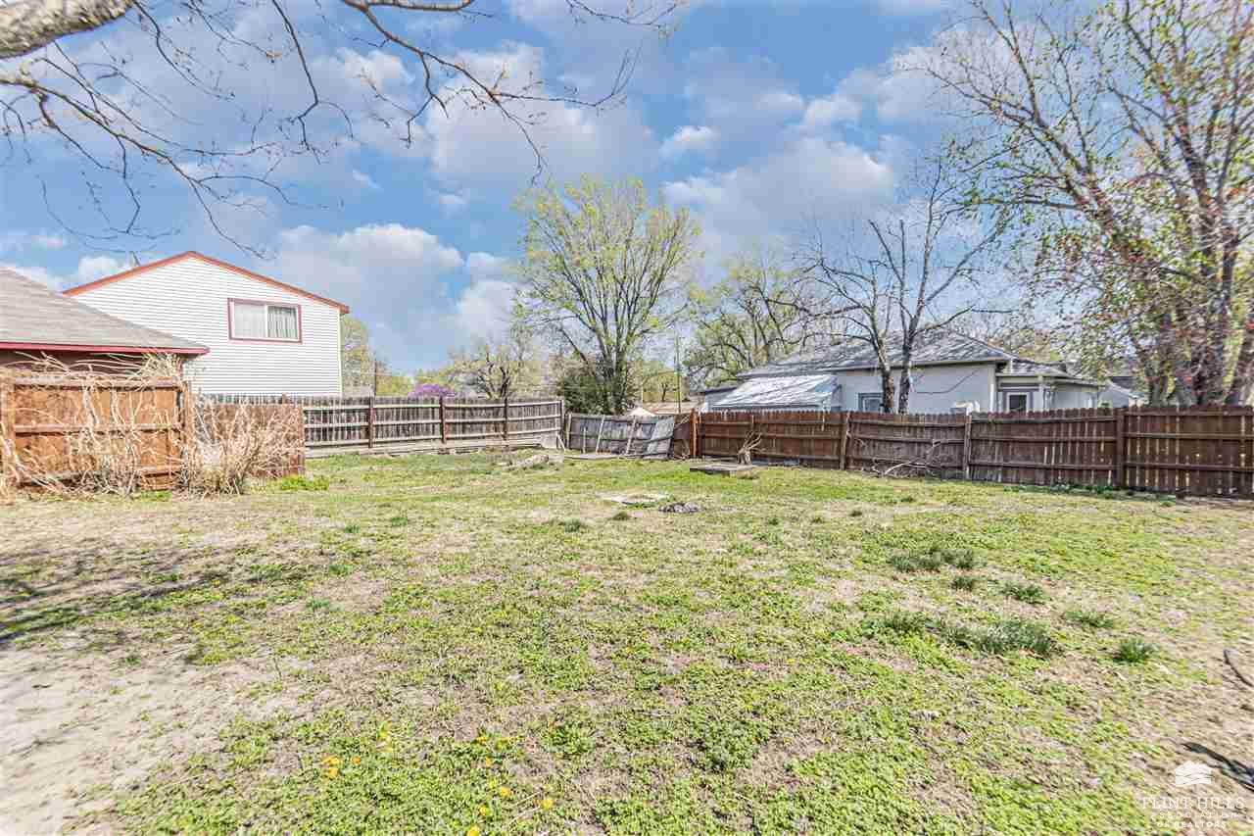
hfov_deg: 100.4
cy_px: 418
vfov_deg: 77.3
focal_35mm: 15
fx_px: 522
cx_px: 627
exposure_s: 1/200
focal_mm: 10
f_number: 8
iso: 100
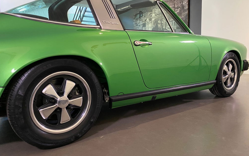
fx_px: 190
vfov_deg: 44.3
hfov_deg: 66.5
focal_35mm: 28
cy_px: 63
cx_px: 124
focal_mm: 4.25
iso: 500
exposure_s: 1/60
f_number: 1.8
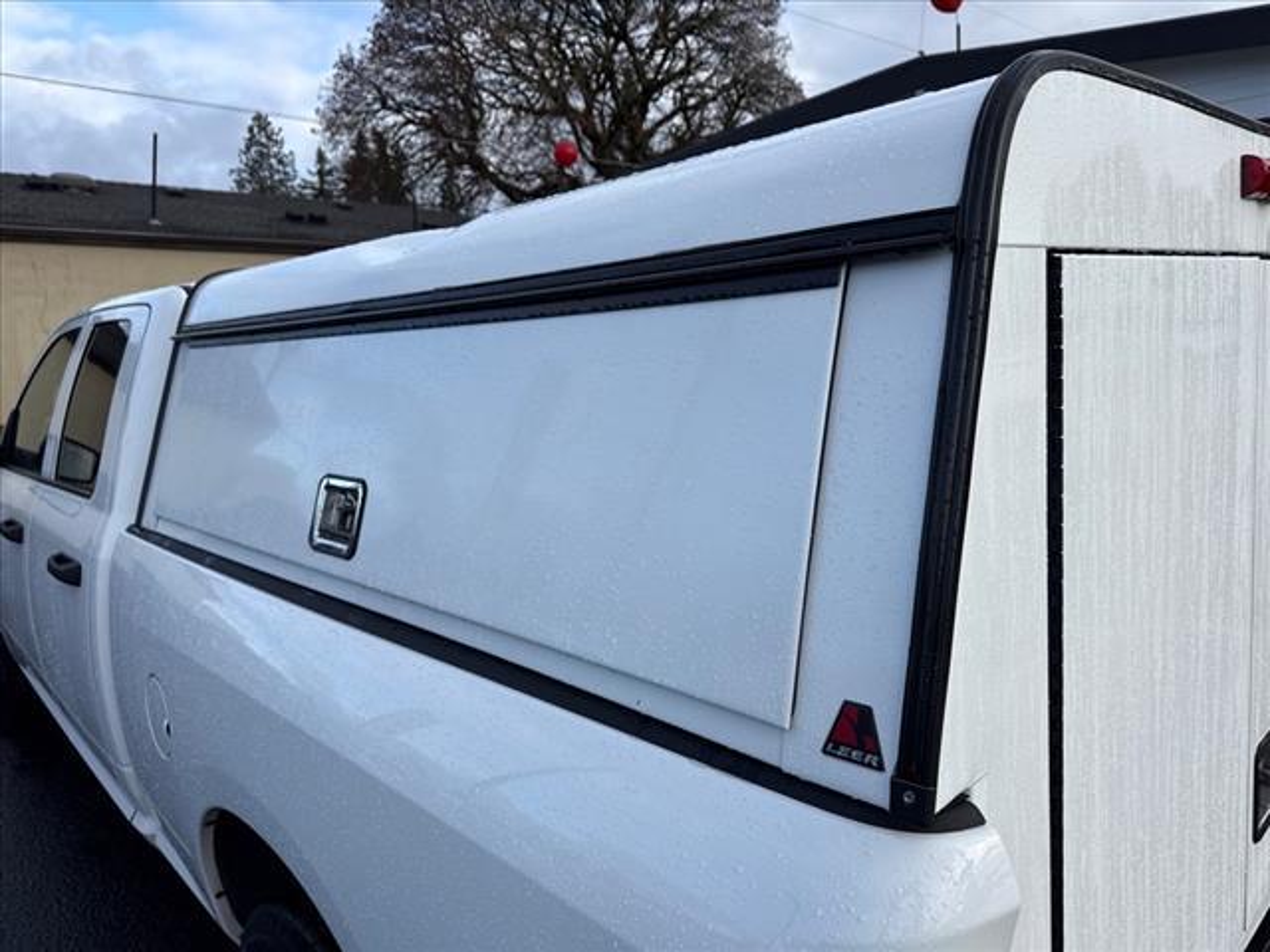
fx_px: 881
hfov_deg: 71.6
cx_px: 635
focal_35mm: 24
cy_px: 476
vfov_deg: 56.8
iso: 80
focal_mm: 6.76
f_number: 1.78
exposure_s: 1/3425
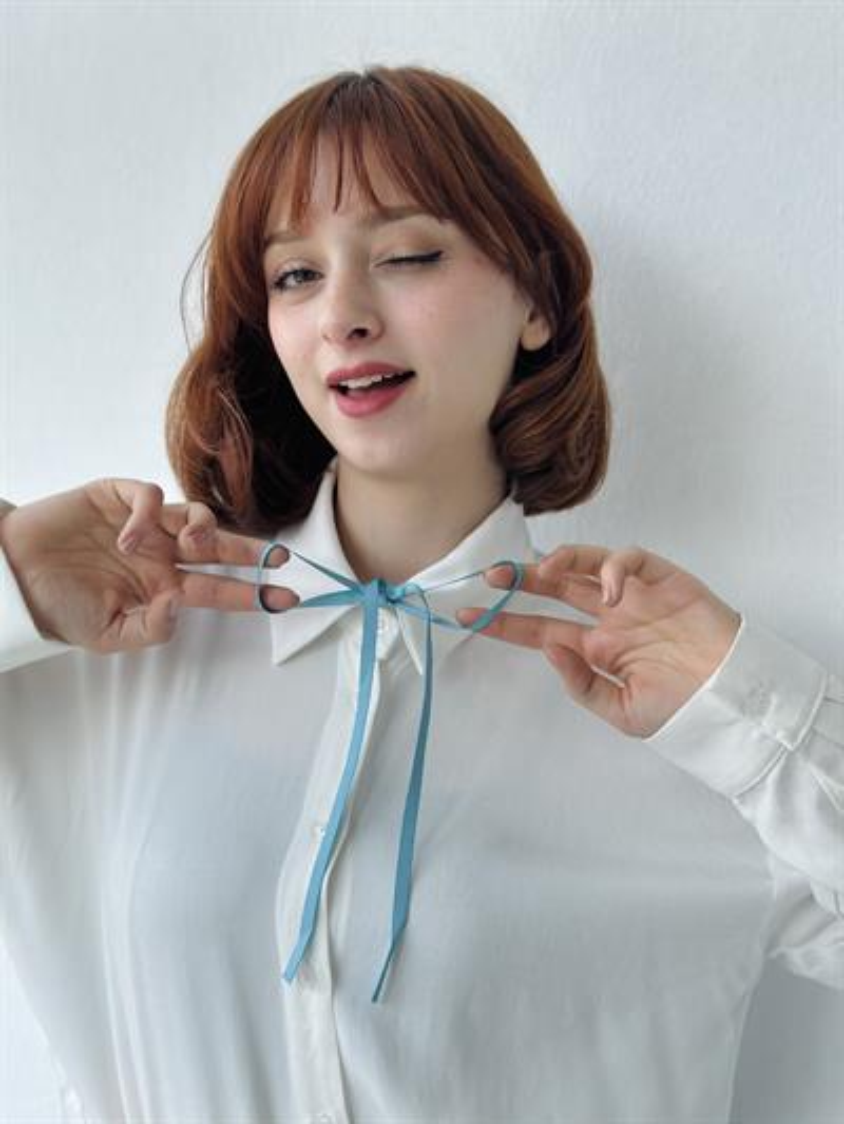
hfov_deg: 30.3
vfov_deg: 39.6
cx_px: 422
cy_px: 562
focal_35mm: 48
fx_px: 1560
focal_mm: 6.86
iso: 80
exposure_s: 1/574
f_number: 1.78
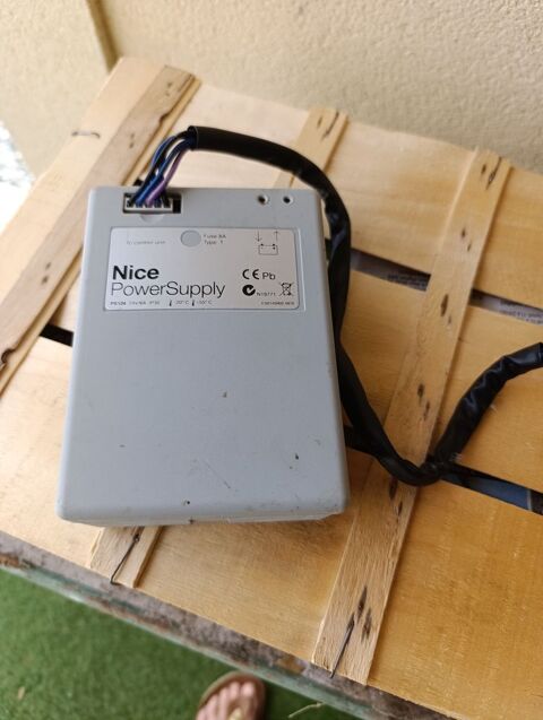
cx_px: 272
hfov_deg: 59.0
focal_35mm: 23
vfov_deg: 73.8
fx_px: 480
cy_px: 360
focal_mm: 6.14
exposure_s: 1/126
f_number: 1.6
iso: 50
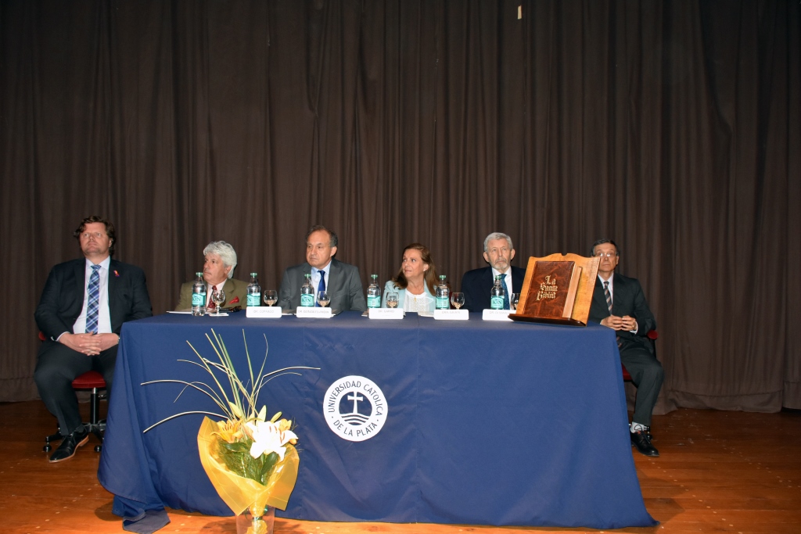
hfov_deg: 67.4
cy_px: 267
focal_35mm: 27
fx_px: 601
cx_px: 400
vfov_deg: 47.9
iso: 1600
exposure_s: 1/60
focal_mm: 18
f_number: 5.6
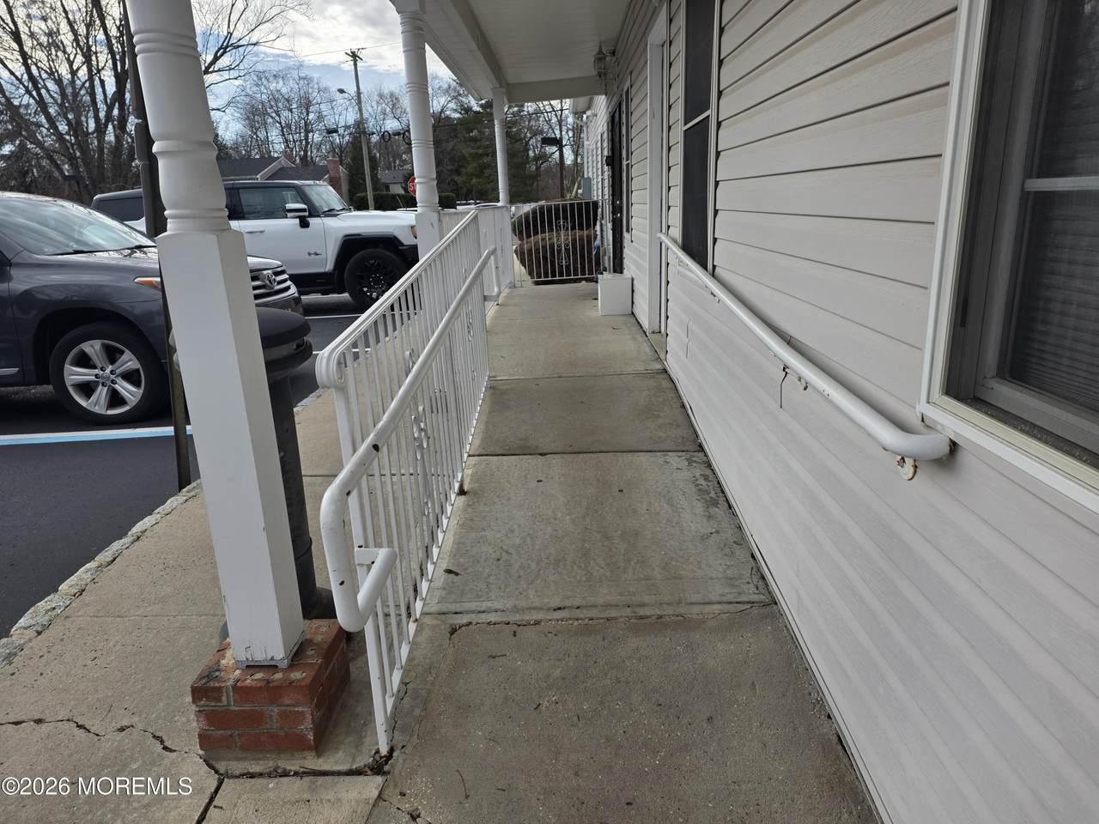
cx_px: 550
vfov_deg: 58.9
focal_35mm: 23
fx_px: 730
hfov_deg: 73.9
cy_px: 412
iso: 80
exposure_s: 1/3160
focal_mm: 6.25
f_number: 1.7
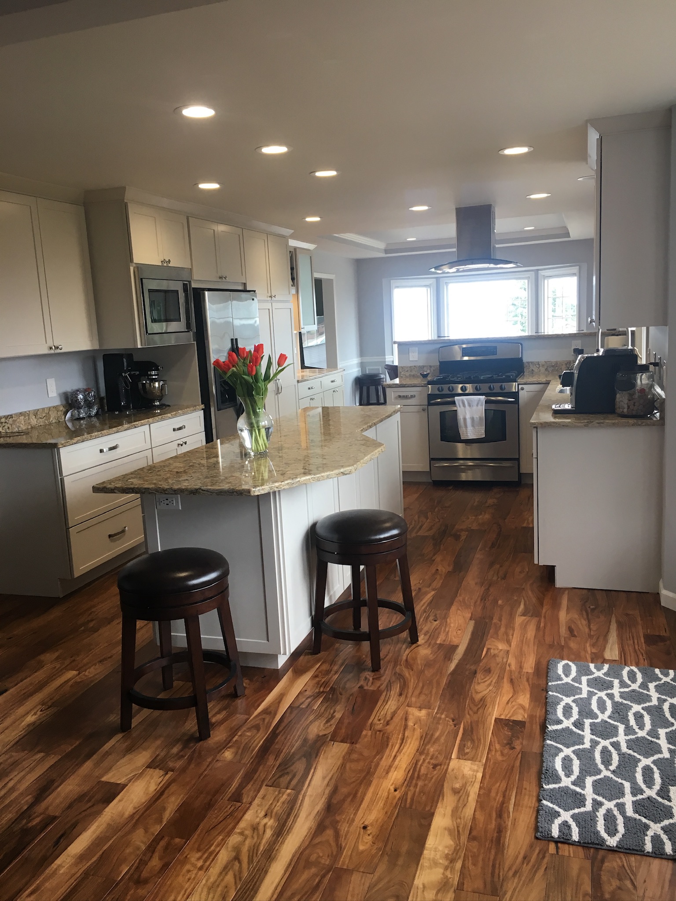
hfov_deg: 48.2
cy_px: 450
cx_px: 338
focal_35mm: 29
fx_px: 755
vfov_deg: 61.7
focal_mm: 4.15
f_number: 2.2
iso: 25
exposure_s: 1/30
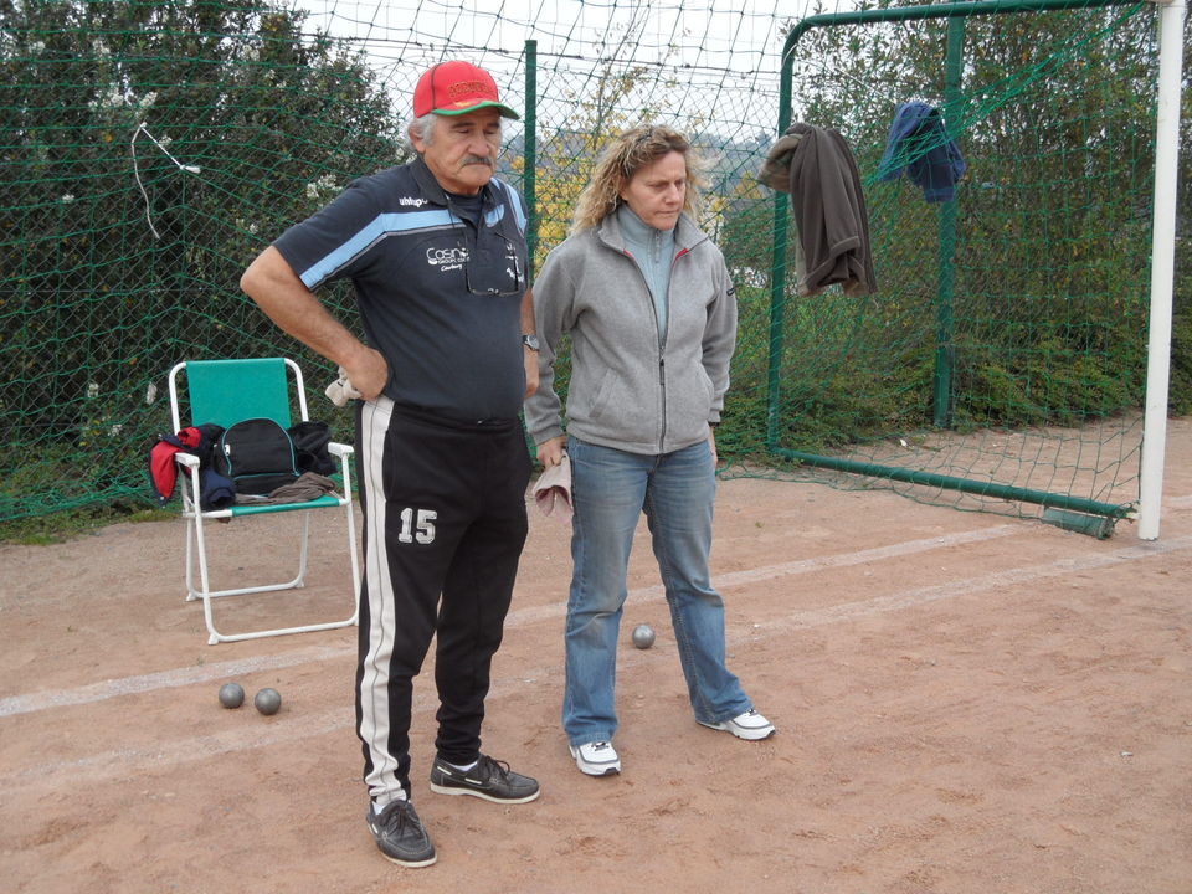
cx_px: 596
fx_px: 1377
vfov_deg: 36.0
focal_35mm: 40
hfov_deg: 46.8
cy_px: 447
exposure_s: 1/180
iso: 80
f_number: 3.6
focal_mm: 6.5
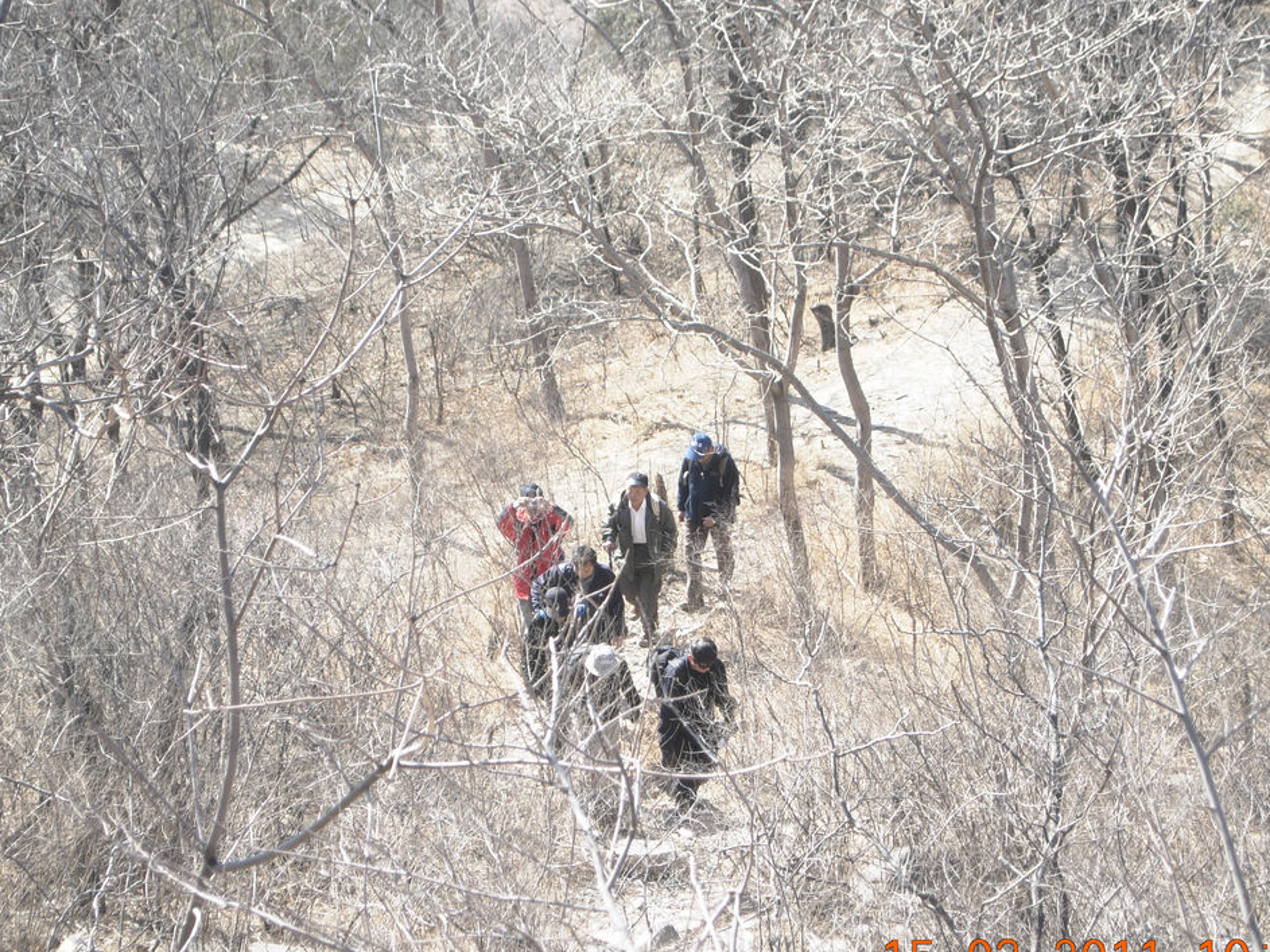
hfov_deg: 13.4
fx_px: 5392
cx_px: 656
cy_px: 519
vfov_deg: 10.1
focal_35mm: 147
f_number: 5.3
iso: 50
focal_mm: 26.3
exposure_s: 1/76.1
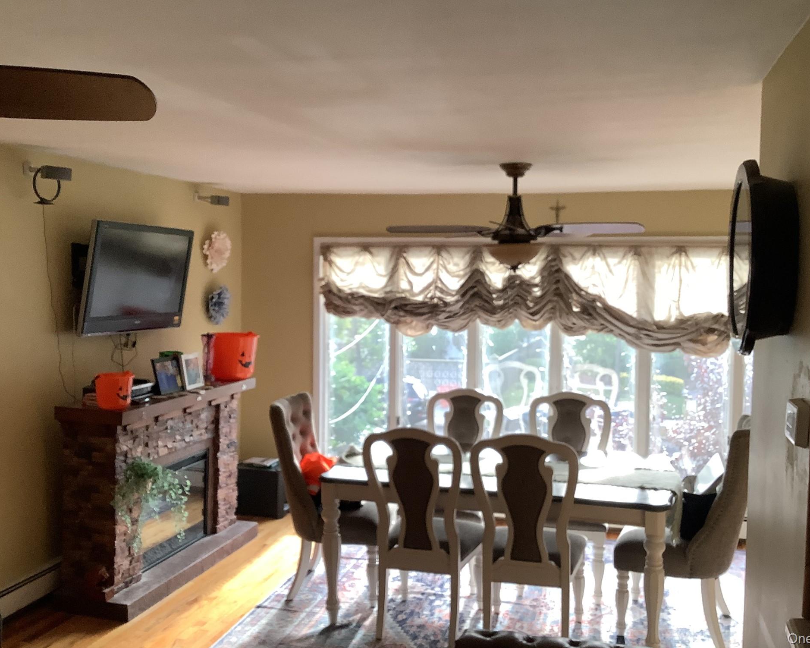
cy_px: 318
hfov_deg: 54.2
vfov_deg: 44.5
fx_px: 791
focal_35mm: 33
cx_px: 433
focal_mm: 3.3
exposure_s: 1/100
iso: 100
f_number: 2.4
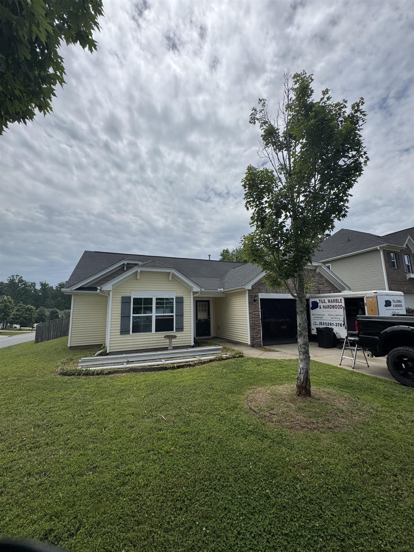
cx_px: 207
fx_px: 223
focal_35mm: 14
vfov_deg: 102.1
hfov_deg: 85.7
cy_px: 276
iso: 40
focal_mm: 2.22
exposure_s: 1/3906
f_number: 2.2
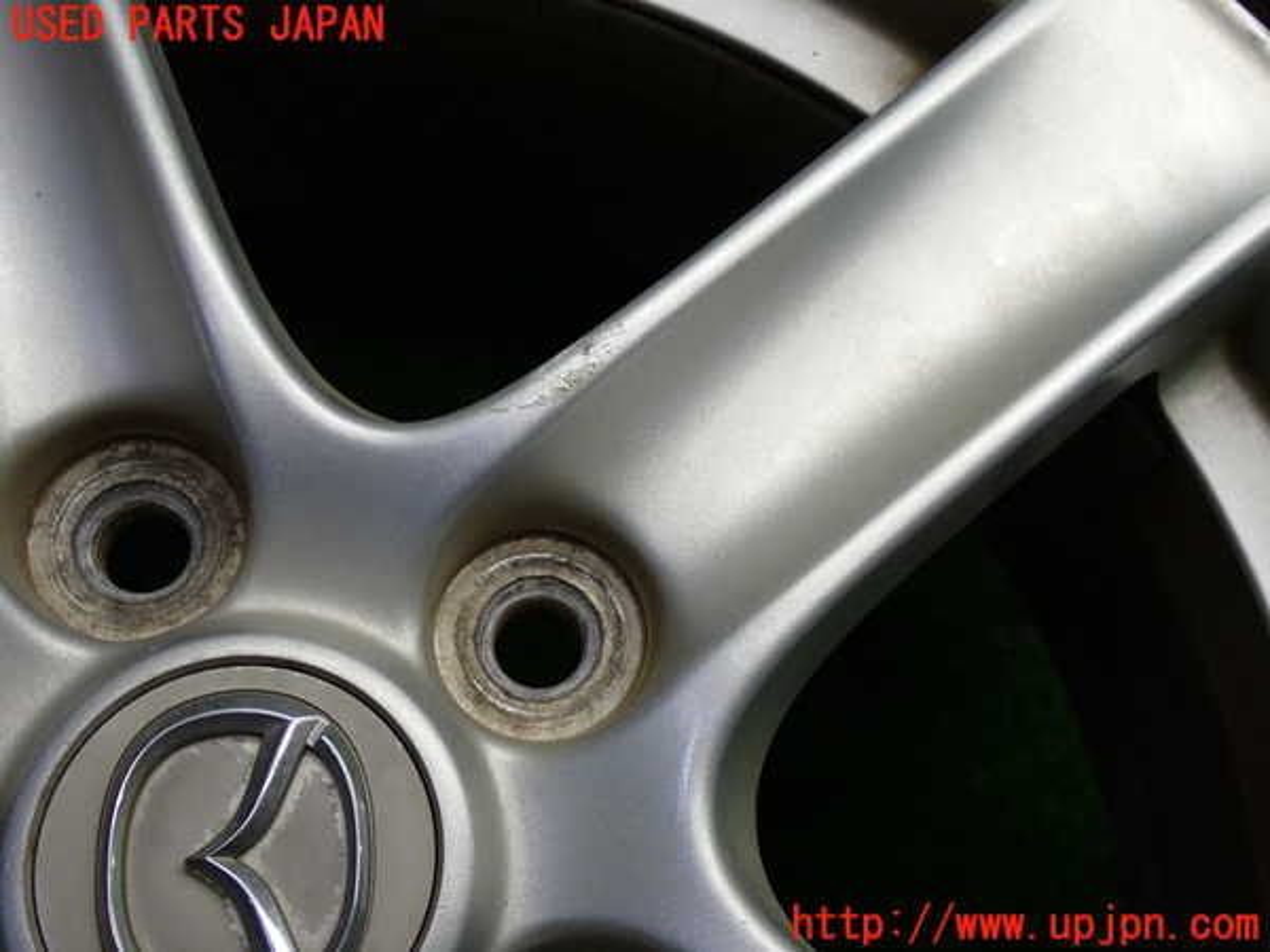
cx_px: 635
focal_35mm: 44
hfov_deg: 42.9
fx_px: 1614
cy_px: 476
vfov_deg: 32.9
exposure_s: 1/80
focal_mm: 7.84
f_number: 2.9
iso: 200
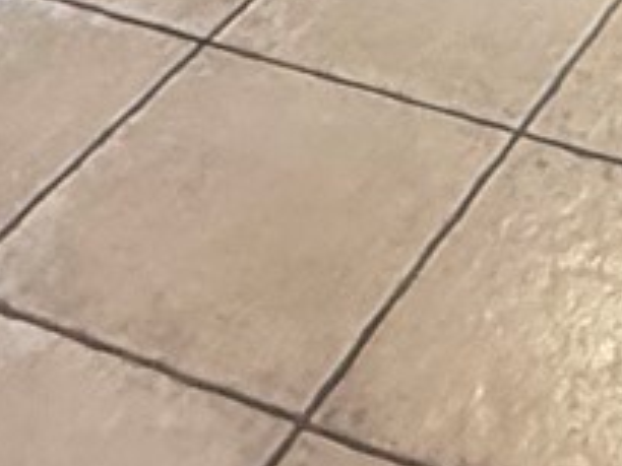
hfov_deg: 17.3
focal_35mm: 110
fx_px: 1977
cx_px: 665
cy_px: -996
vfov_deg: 9.8
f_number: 2.2
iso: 400
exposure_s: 1/60
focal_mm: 2.22
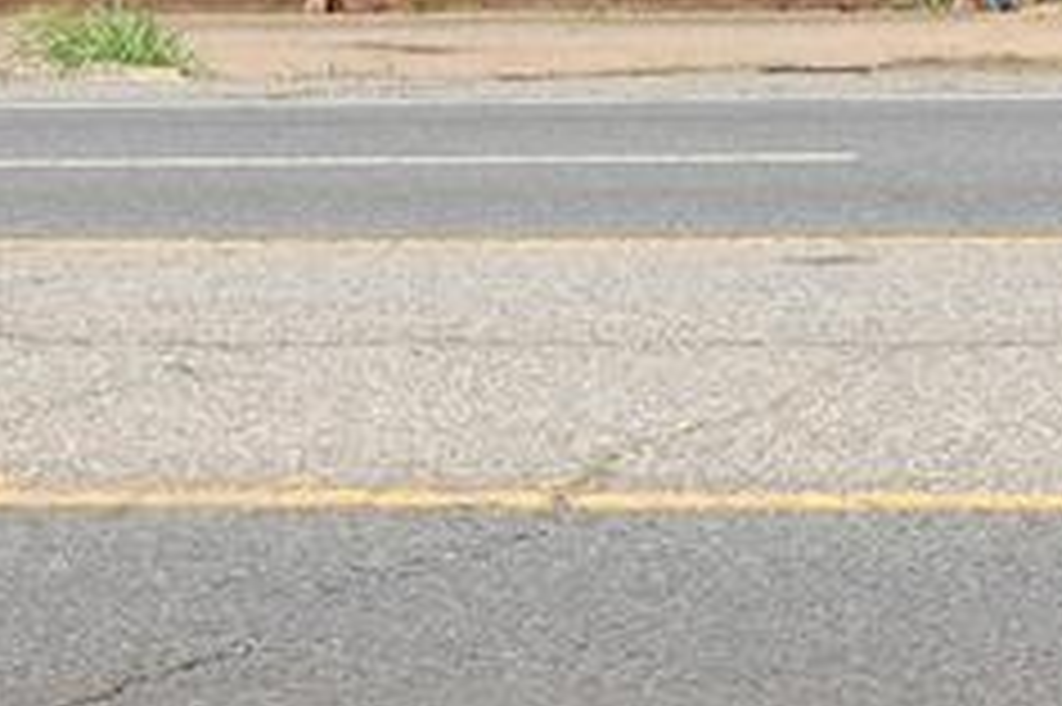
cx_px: 1202
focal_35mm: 312
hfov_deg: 6.6
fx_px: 9197
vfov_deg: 4.4
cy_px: -459
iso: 200
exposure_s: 1/400
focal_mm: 48
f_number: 10
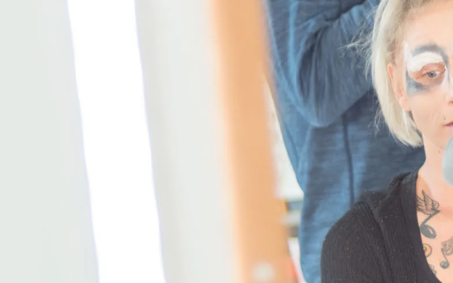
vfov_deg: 7.0
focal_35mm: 186
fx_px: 2296
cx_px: 502
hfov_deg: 11.1
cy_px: 54
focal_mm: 50
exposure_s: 1/160
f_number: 1.8
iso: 400
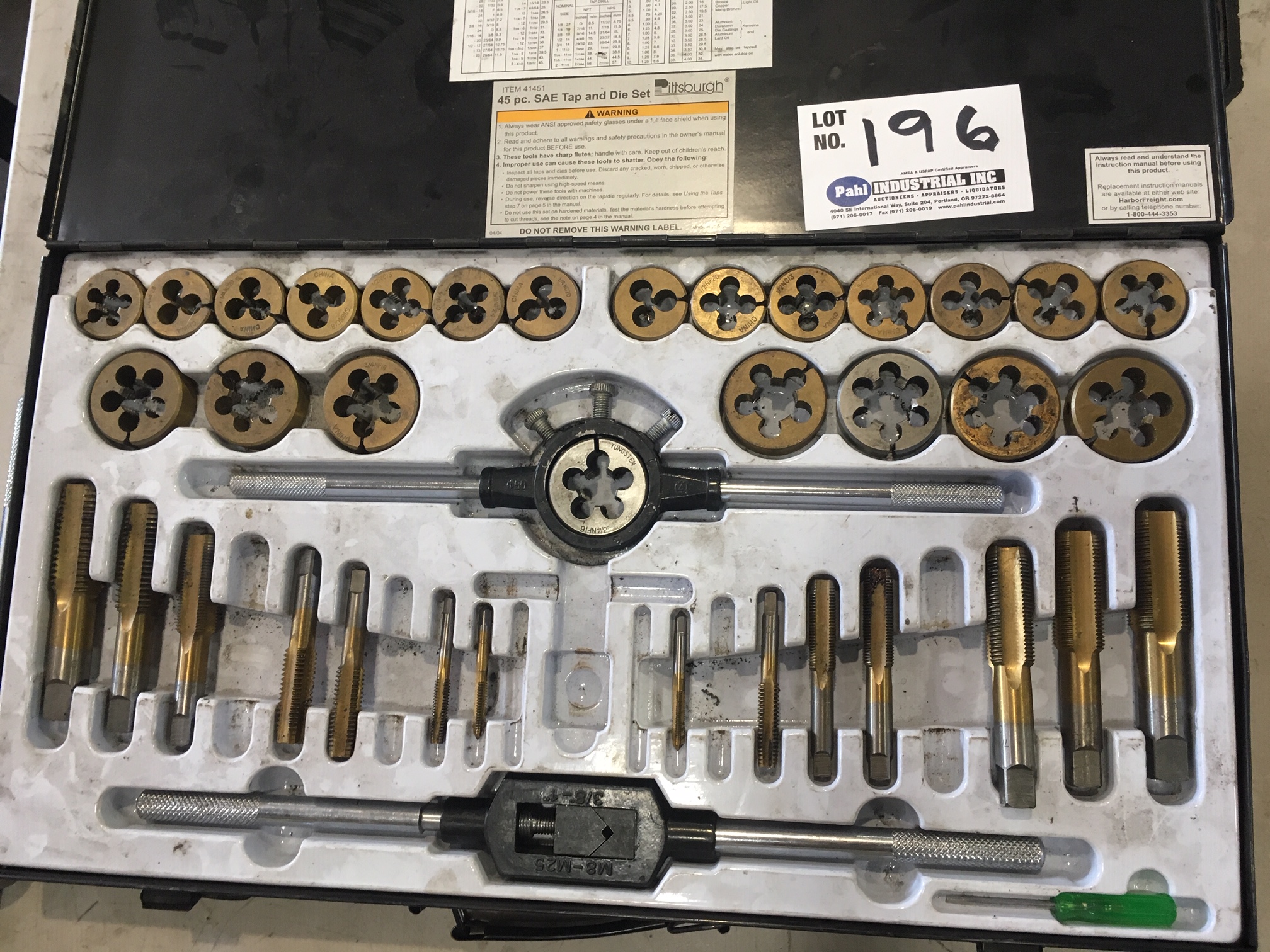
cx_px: 635
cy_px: 476
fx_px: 1064
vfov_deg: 48.2
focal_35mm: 29
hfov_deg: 61.7
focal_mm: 4.15
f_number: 2.2
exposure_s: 1/30
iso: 80
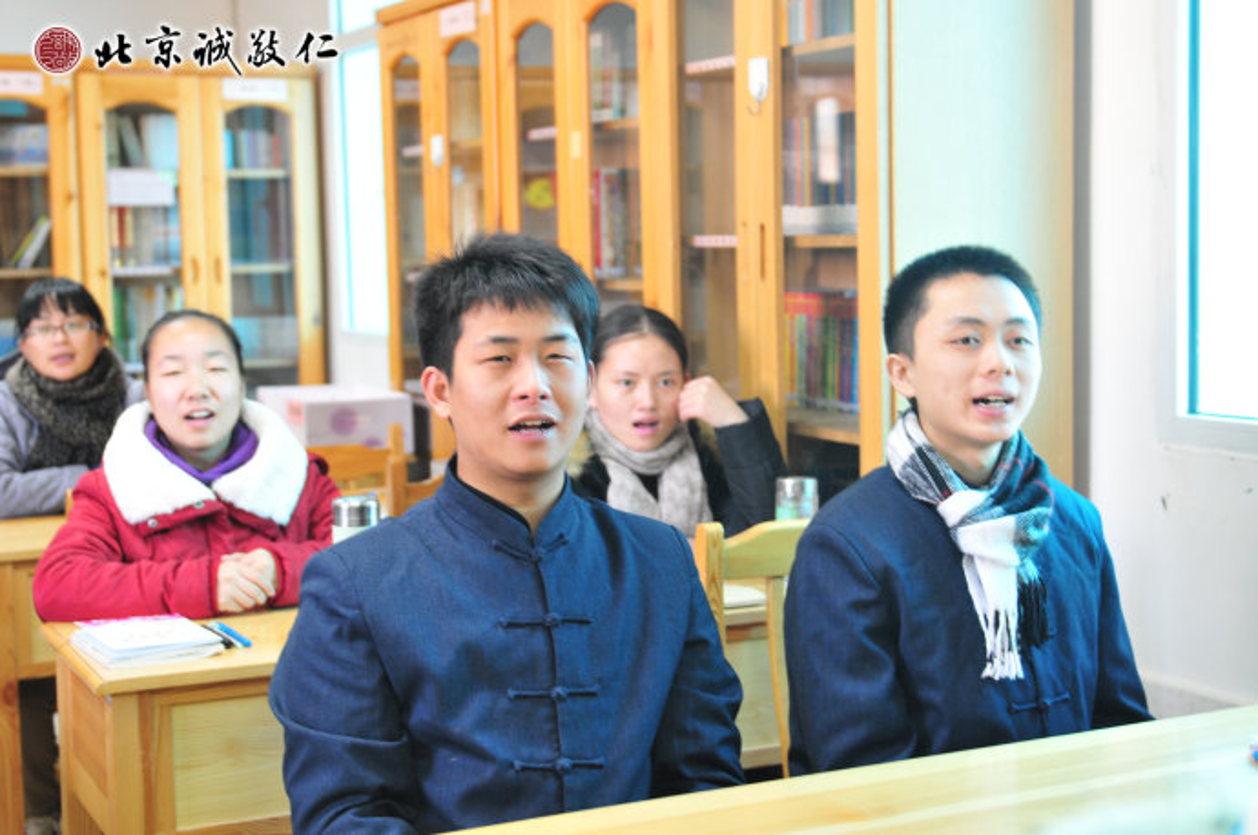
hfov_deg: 35.1
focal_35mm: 57
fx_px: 1989
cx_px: 629
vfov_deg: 23.7
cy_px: 418
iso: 400
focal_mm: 38
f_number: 2.8
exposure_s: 1/25
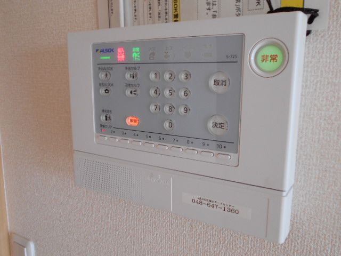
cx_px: 170
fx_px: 296
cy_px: 128
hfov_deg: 60.0
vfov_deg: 46.8
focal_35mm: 30
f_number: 3.4
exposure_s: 1/30
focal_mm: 5.1
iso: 110
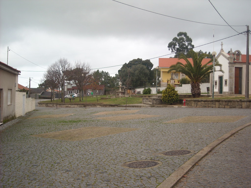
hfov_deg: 42.9
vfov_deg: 32.9
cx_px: 126
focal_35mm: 44
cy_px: 94
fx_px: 319
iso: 64
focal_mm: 7.1
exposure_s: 1/114
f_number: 3.1
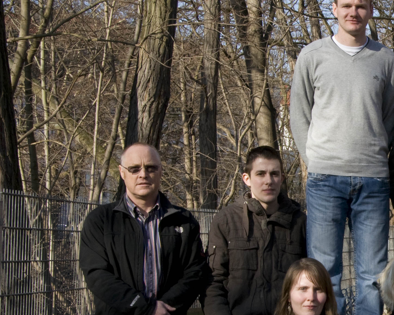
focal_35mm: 120
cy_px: 250
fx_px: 1400
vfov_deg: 12.8
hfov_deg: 15.4
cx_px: 486
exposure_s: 1/200
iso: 500
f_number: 18
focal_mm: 34
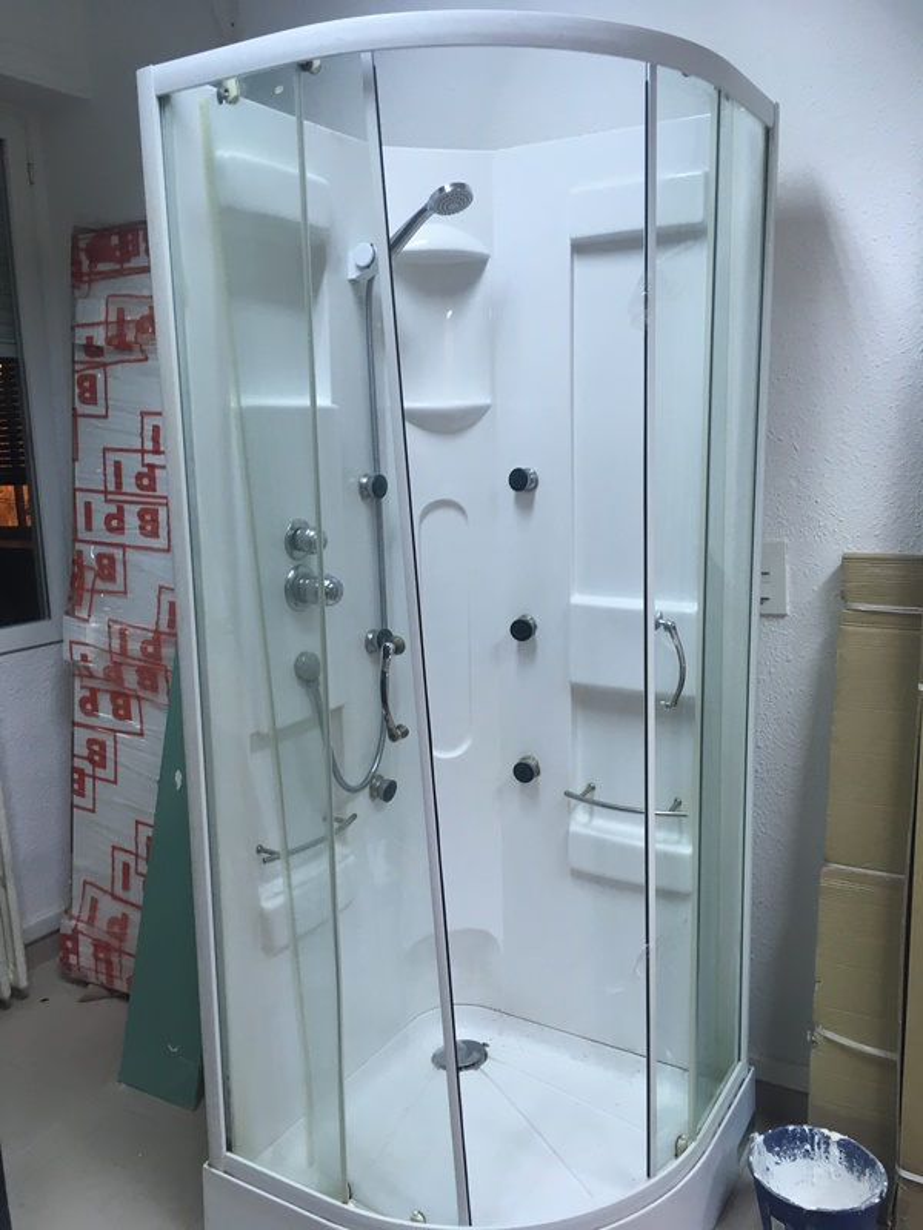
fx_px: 1031
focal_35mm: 29
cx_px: 462
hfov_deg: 48.2
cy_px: 615
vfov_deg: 61.7
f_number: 2.2
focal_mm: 4.15
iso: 80
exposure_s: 1/33
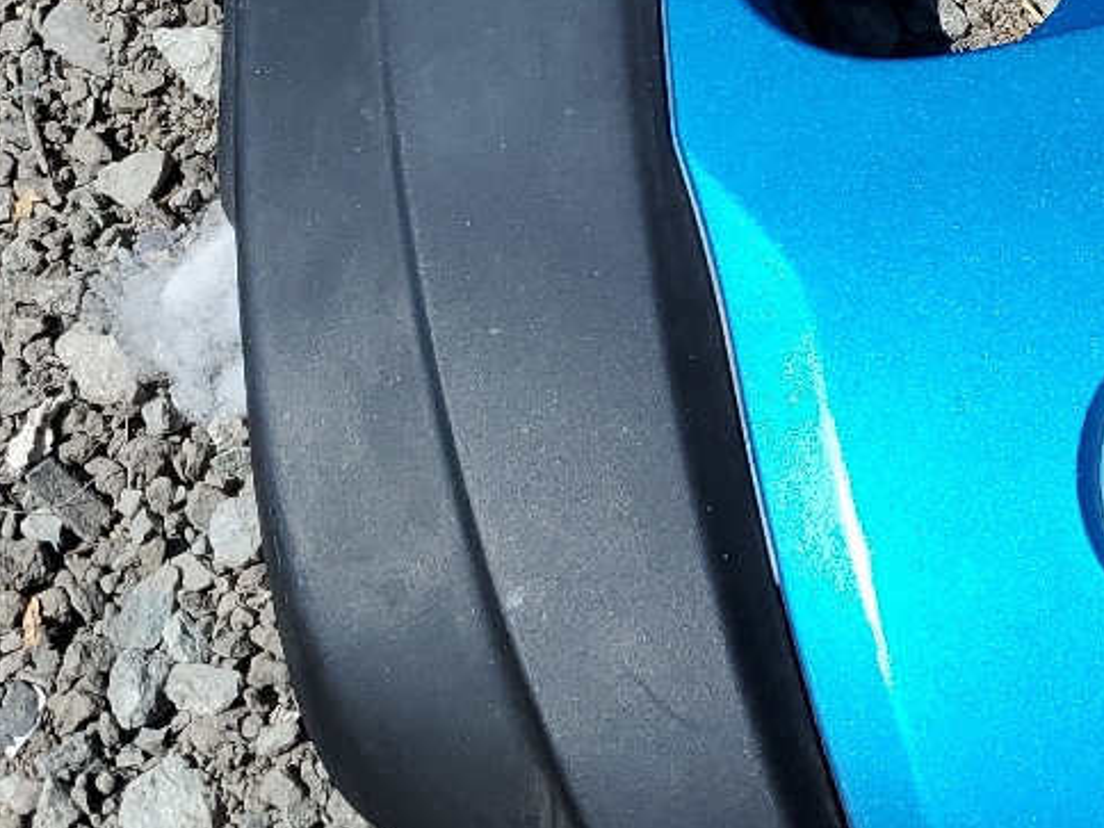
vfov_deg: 17.0
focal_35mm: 86
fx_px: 2743
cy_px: 116
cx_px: 1291
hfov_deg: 21.3
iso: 50
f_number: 1.5
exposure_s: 1/3333
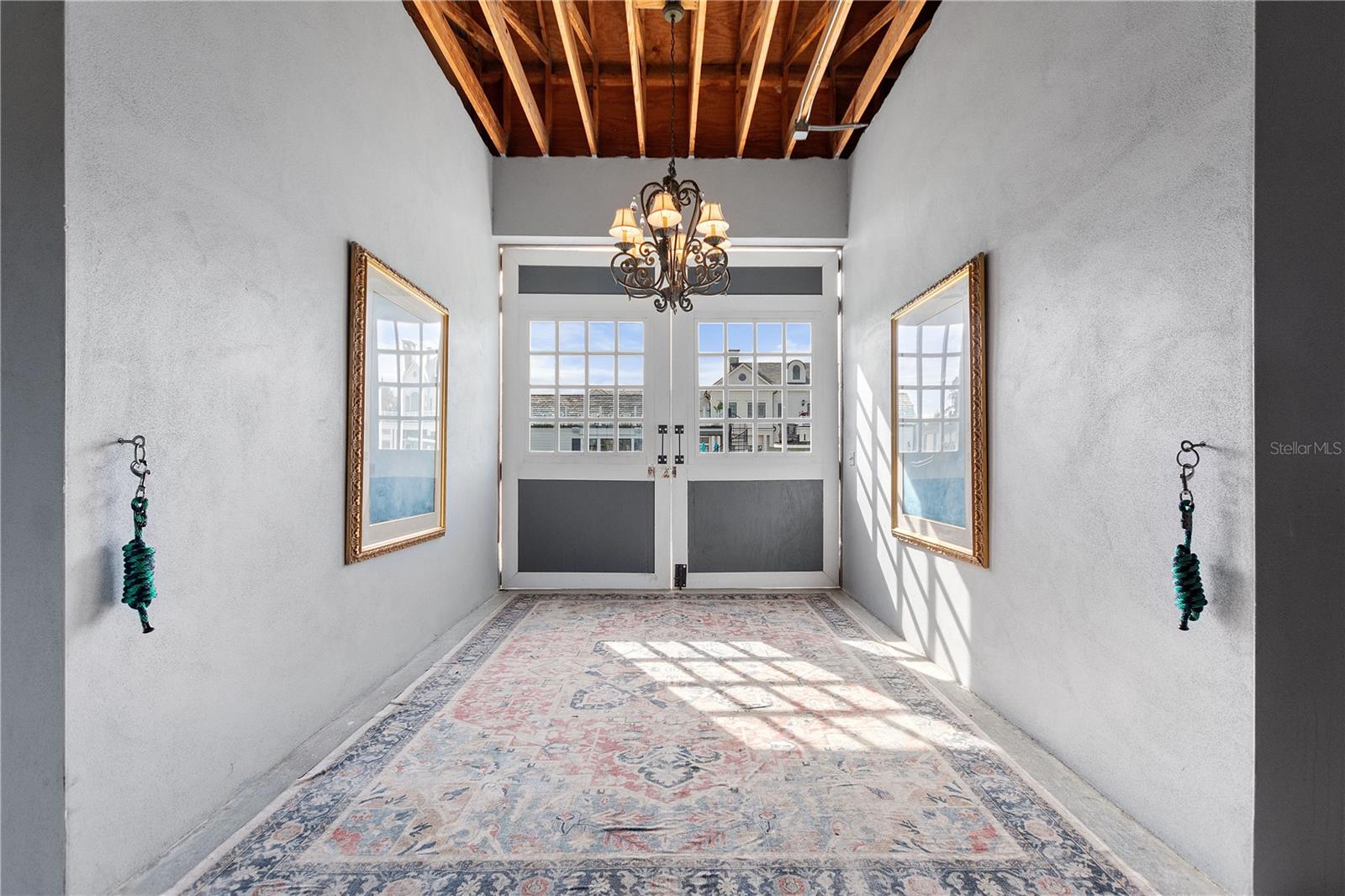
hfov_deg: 100.4
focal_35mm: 15
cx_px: 672
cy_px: 448
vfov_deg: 77.3
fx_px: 560
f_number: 4.5
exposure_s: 1/125
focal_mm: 10
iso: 400
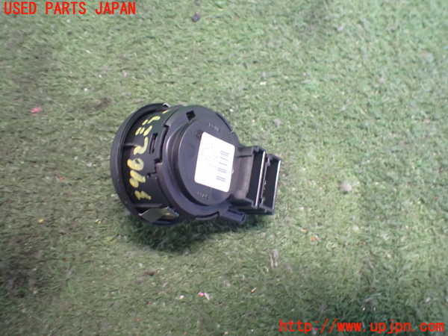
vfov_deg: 46.8
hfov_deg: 60.0
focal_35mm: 30
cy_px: 168
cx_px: 224
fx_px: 388
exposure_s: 1/30
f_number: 2.3
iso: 800
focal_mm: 5.4
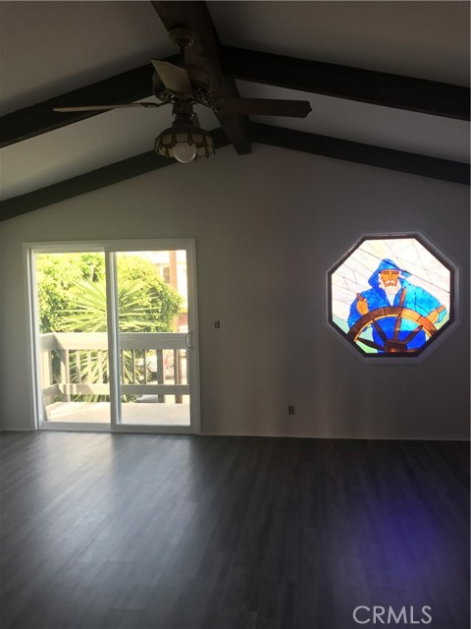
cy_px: 314
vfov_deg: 63.4
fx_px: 508
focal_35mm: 28
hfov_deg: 49.7
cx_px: 236
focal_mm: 3.99
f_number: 1.8
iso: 40
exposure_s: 1/90
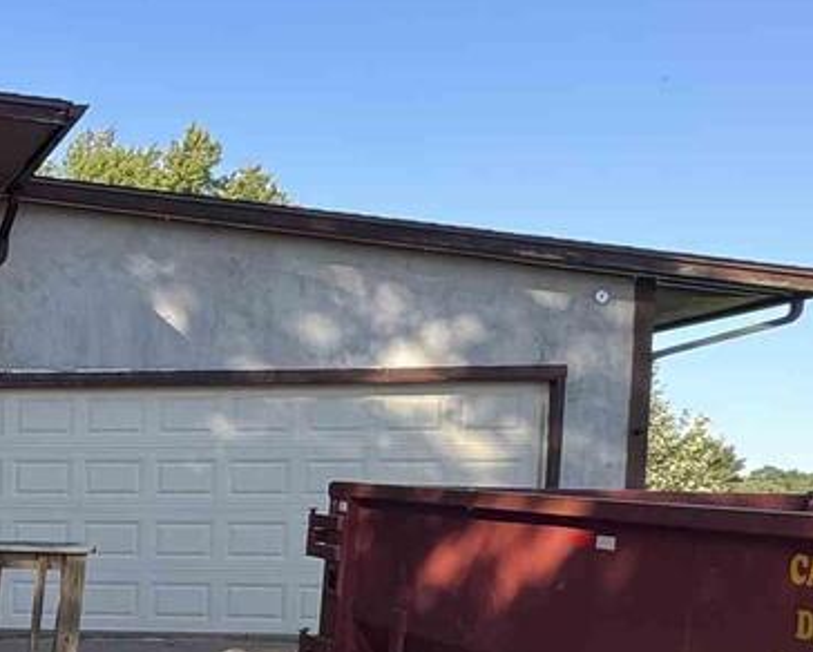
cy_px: 587
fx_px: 1301
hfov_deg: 24.2
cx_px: -505
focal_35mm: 54
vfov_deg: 27.2
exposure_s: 1/209
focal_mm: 2.22
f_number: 2.2
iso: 40
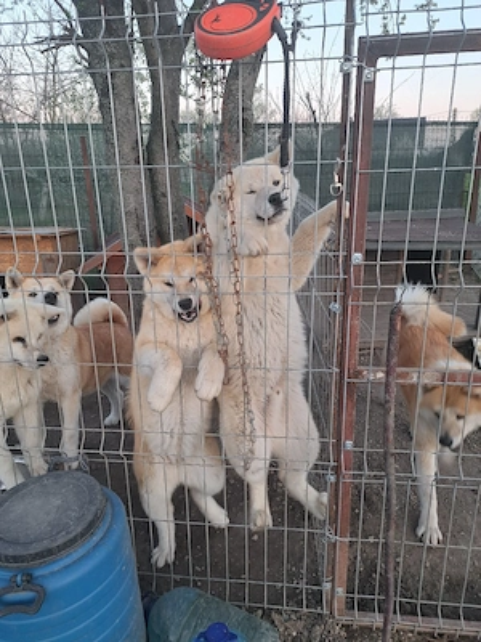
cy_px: 321
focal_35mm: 24
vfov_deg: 71.6
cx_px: 240
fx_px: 445
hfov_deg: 56.8
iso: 64
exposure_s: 1/50
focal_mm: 5.23
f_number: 1.8
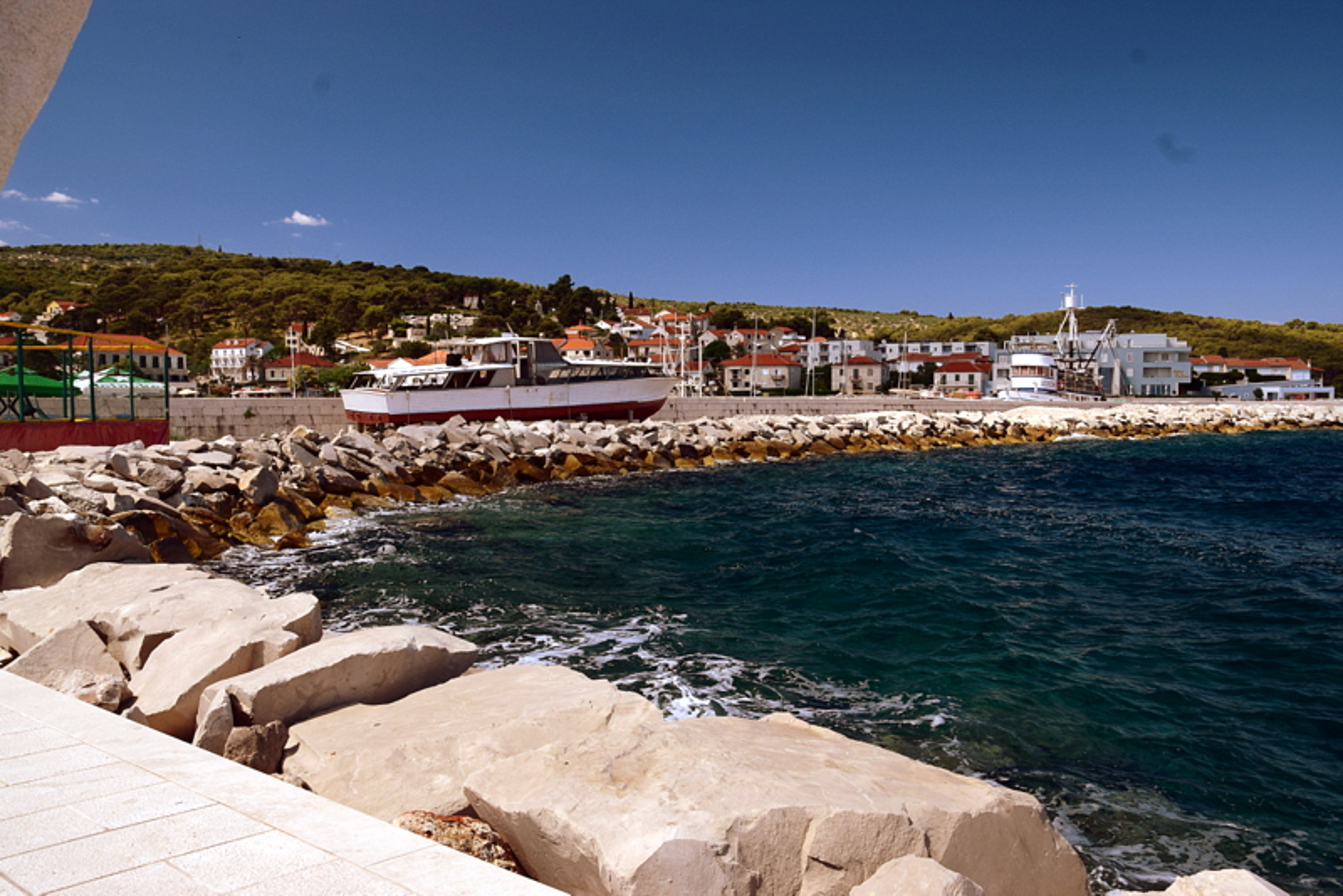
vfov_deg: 40.0
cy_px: 448
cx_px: 672
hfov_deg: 57.2
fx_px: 1231
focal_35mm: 33
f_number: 10
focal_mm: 22
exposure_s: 1/250
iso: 400
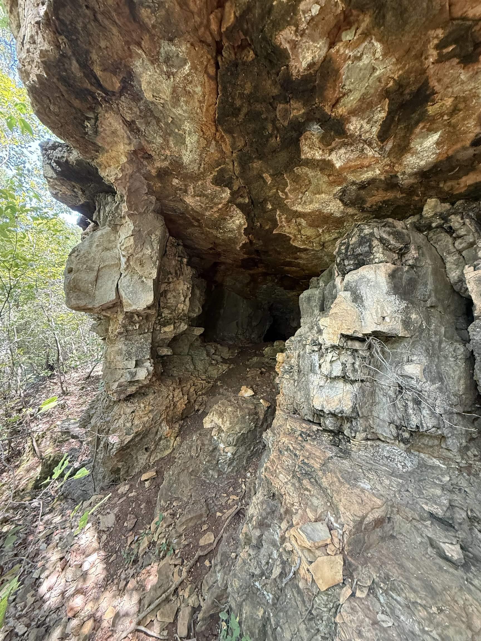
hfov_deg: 85.7
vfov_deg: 102.1
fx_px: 259
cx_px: 240
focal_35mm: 14
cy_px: 320
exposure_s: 1/77
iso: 320
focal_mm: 2.22
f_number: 2.2
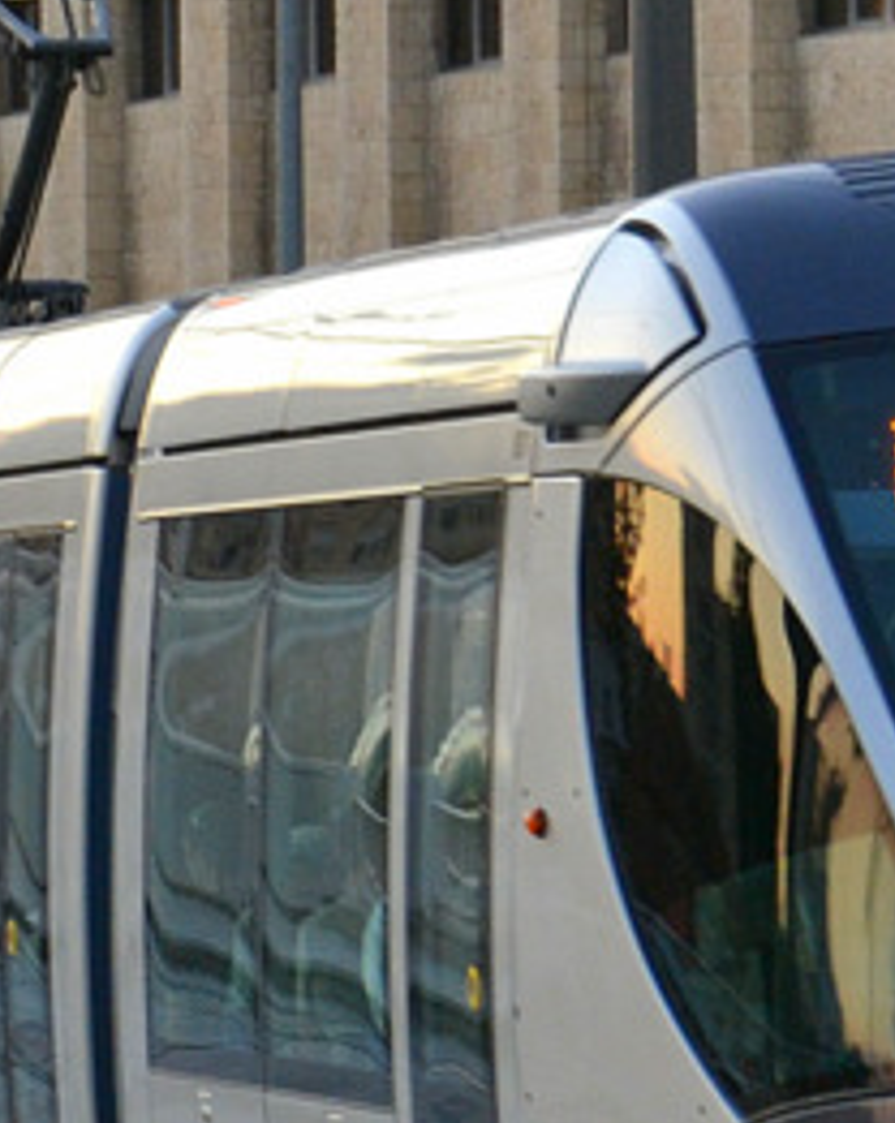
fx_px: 9027
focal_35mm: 272
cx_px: 564
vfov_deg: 7.1
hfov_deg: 5.7
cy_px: 605
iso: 360
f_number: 5.6
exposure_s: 1/125
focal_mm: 42
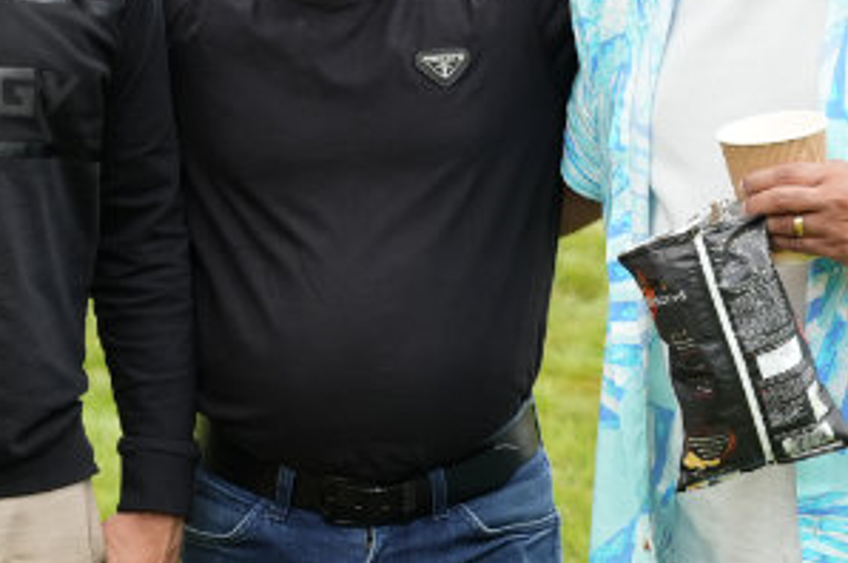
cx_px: 549
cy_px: 266
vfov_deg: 10.7
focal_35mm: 128
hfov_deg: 16.0
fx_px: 3021
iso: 400
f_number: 3.5
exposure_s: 1/800
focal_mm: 37.4
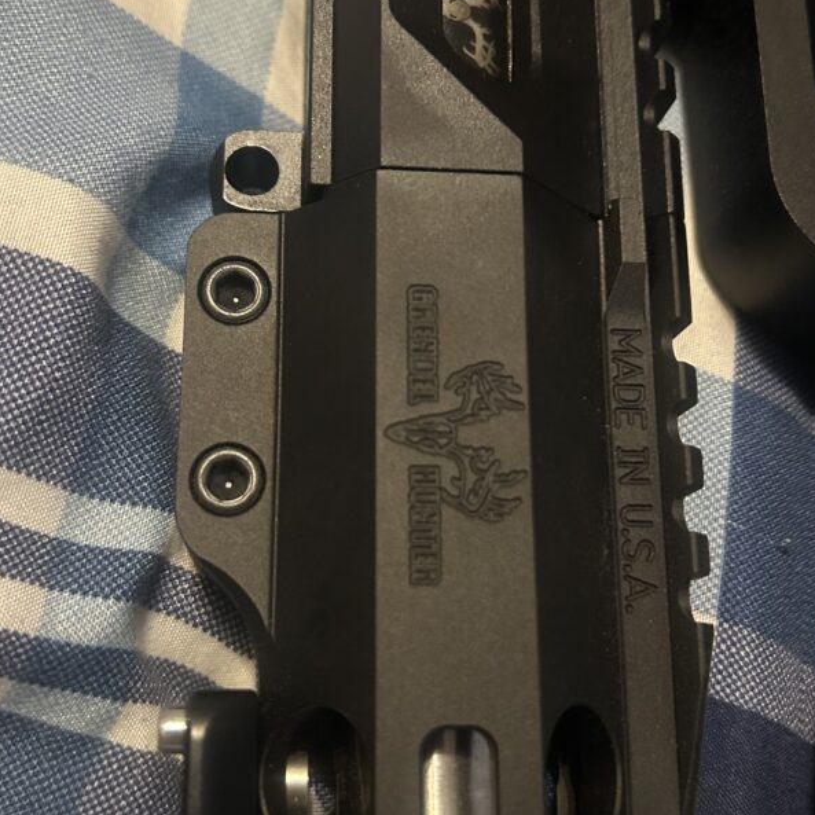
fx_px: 826
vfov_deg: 52.5
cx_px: 390
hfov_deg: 52.5
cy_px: 405
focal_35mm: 31
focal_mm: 5.7
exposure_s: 1/30
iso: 640
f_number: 1.5
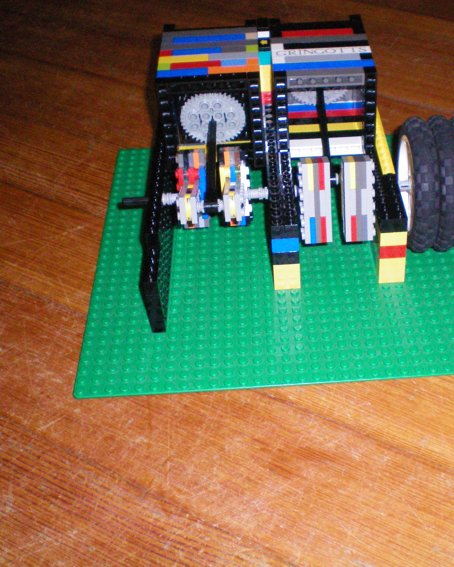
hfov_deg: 29.9
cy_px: 284
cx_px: 324
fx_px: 840
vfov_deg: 37.3
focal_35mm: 50
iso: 400
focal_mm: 6.3
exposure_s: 1/60
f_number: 4.6
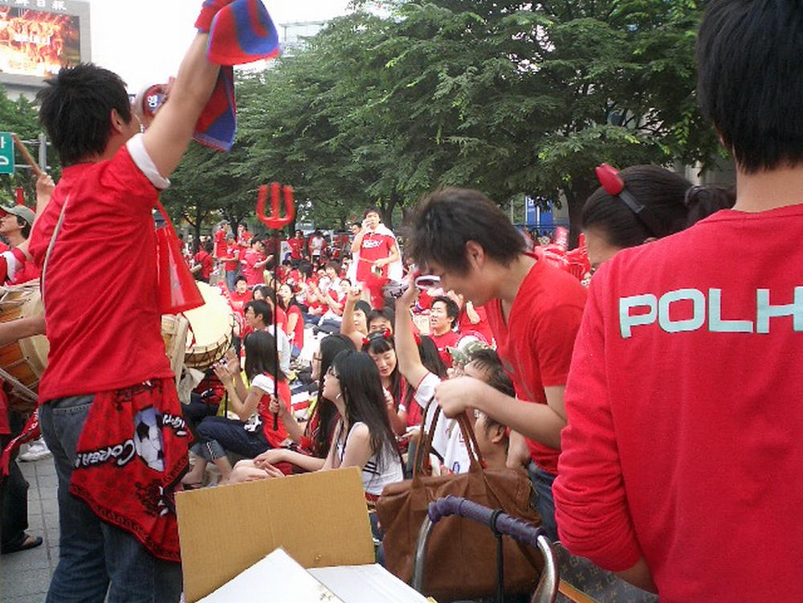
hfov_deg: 50.1
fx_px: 858
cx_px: 402
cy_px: 302
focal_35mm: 37
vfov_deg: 38.7
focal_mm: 5.6
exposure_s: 1/100
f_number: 3.5
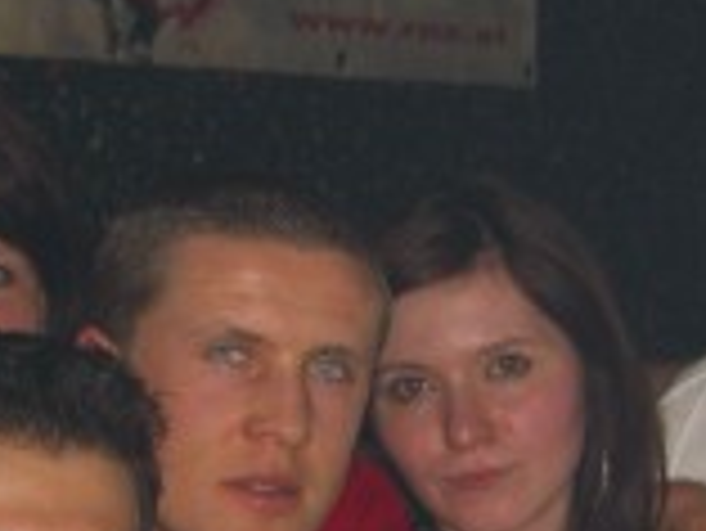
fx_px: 2960
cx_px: 423
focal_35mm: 145
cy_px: 562
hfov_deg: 13.6
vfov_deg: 10.1
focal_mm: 7.9
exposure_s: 1/60
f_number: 2.8
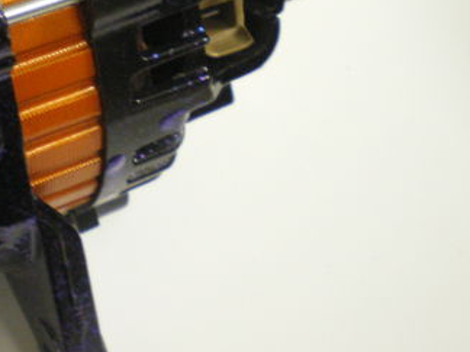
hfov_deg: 25.1
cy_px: 54
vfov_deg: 19.4
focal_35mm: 75
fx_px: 1018
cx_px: 32
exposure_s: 1/30
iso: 400
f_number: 3.1
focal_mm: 6.3
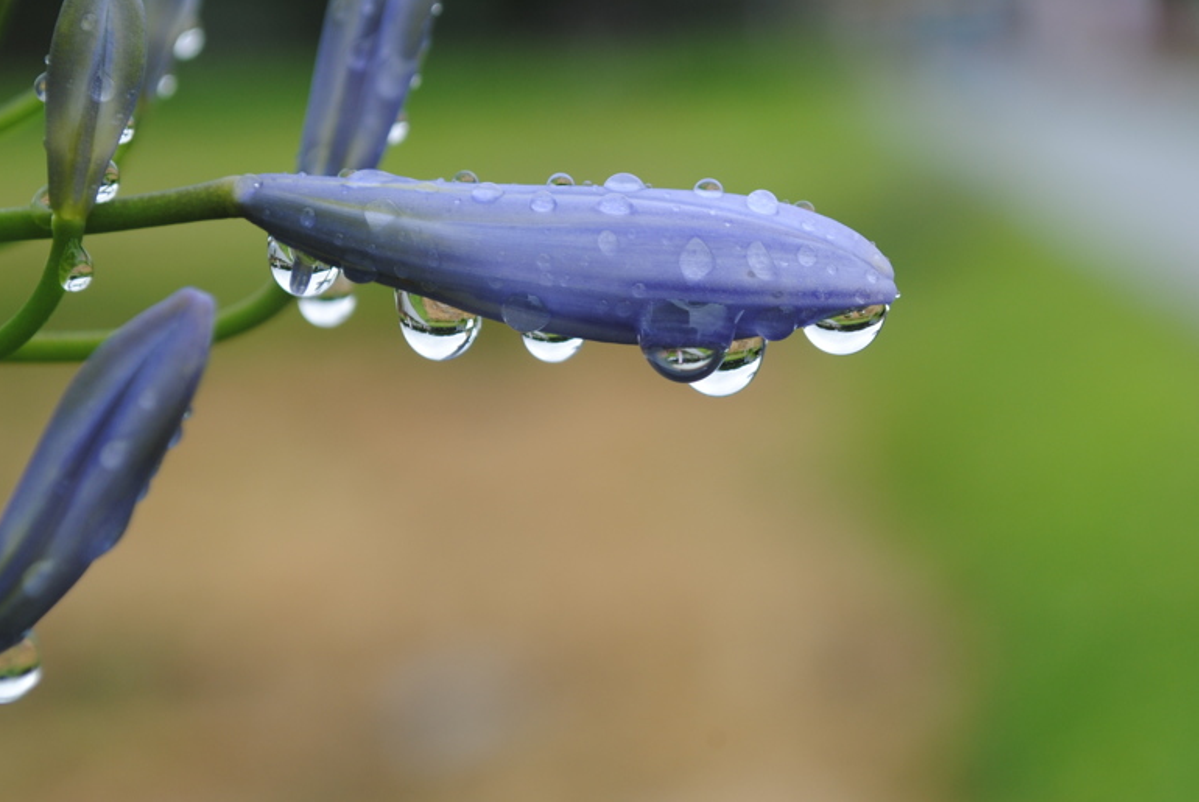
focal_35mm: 110
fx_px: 3656
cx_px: 688
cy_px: 390
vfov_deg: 12.5
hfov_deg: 18.6
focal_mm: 55
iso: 100
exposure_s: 1/160
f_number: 8
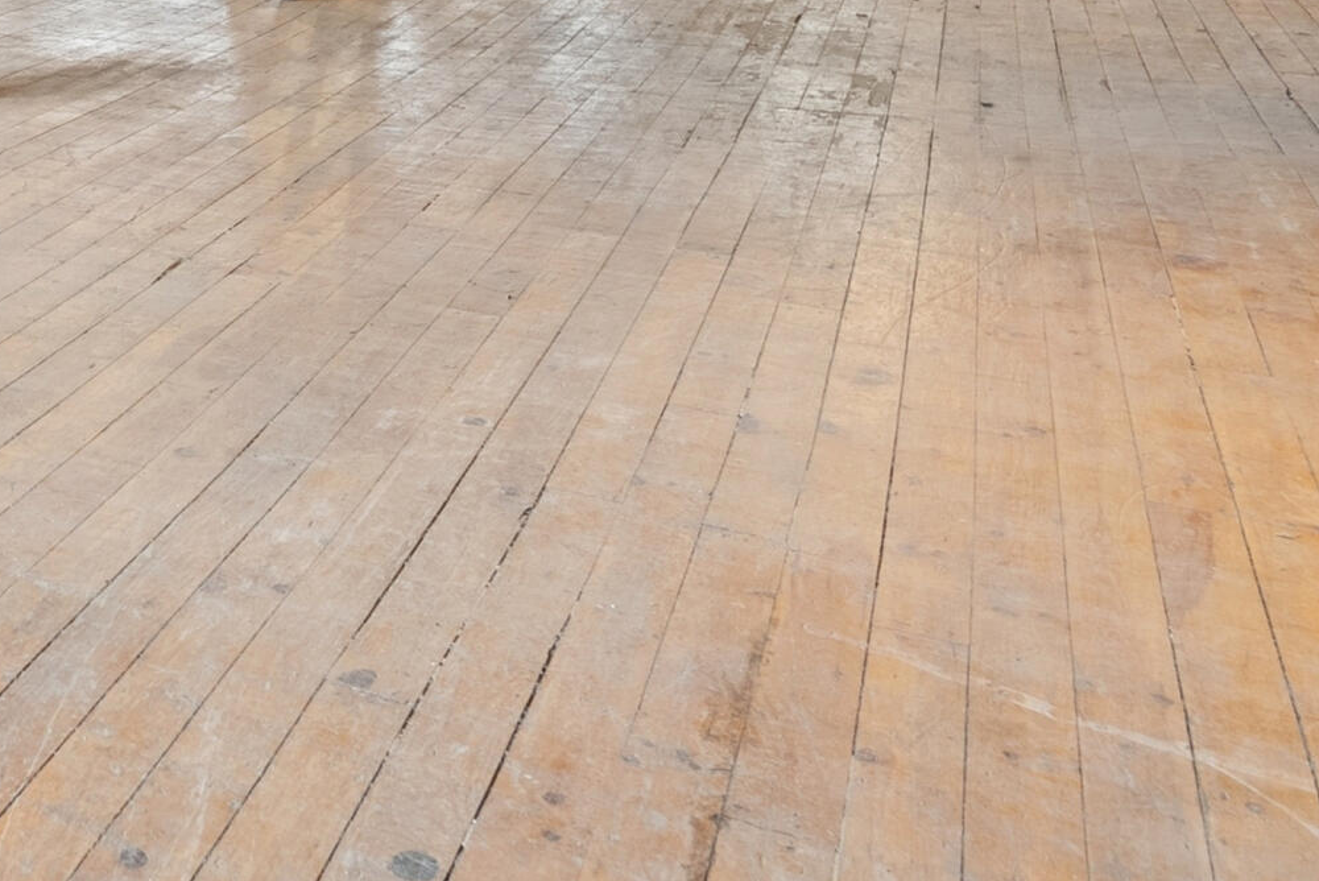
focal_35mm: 51
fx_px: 1870
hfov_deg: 31.7
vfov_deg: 23.0
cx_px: -310
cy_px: -319
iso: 320
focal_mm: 17
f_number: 7.1
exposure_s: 1/10
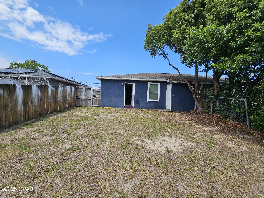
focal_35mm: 13
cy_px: 99
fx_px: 99
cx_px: 132
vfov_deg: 89.9
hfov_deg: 106.2
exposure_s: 1/1854
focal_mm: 2.2
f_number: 2.2
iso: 50
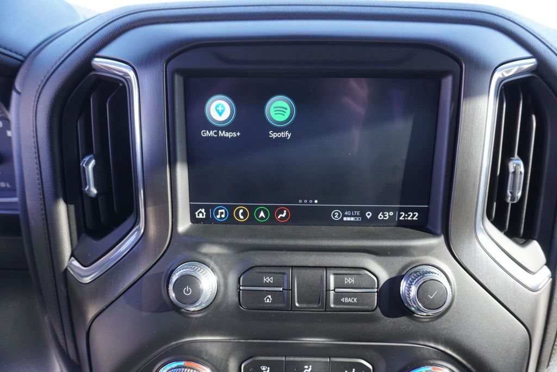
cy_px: 186
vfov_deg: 53.2
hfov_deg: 73.7
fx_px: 372
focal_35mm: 24
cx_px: 278
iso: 250
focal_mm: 16
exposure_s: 1/60
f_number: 4
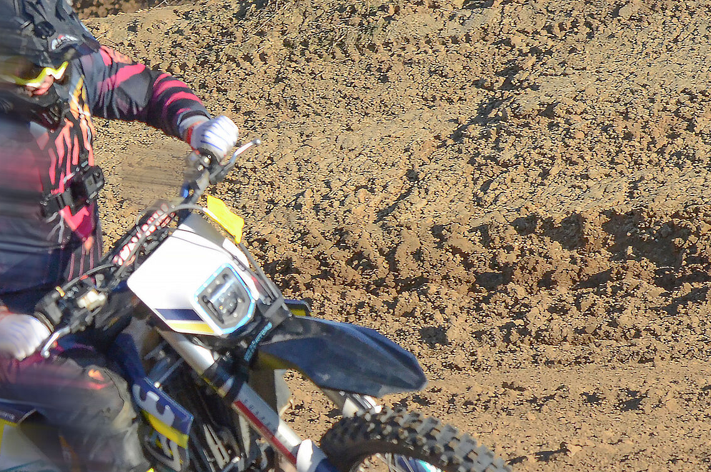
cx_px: 381
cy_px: 352
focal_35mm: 474
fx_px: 9344
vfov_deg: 2.9
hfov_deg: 4.4
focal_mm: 150
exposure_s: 1/2000
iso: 1600
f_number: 9
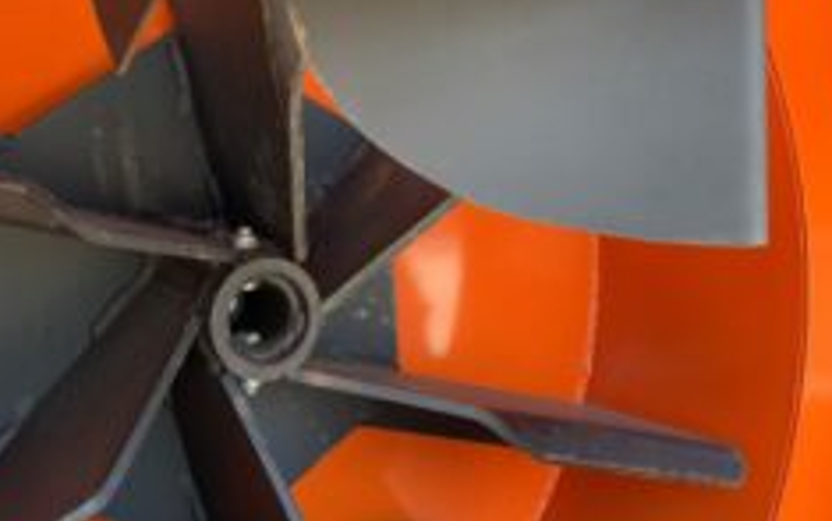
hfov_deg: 41.9
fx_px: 1066
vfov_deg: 27.2
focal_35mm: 47
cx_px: 262
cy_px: 152
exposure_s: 1/122
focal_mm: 3
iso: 64
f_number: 1.8
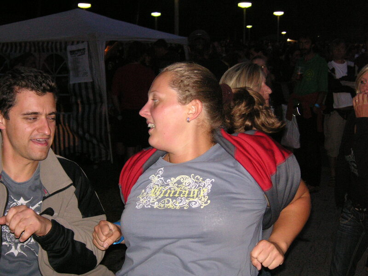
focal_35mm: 58
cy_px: 138
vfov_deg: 25.2
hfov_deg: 33.2
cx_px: 184
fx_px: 617
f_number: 3.7
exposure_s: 1/60
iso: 160
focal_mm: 9.6
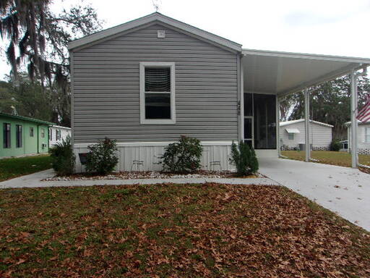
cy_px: 139
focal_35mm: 27
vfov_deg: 51.4
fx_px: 289
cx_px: 185
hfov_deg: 65.3
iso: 80
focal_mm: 4.9
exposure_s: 1/38
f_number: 10.4
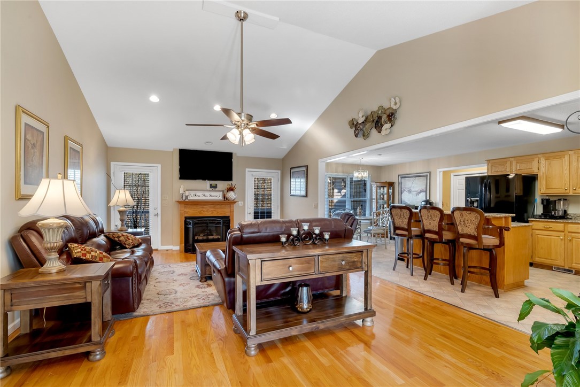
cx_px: 290
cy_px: 194
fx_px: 258
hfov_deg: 96.7
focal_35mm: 16
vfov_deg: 73.8
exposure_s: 1/3
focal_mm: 16
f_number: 13
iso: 200
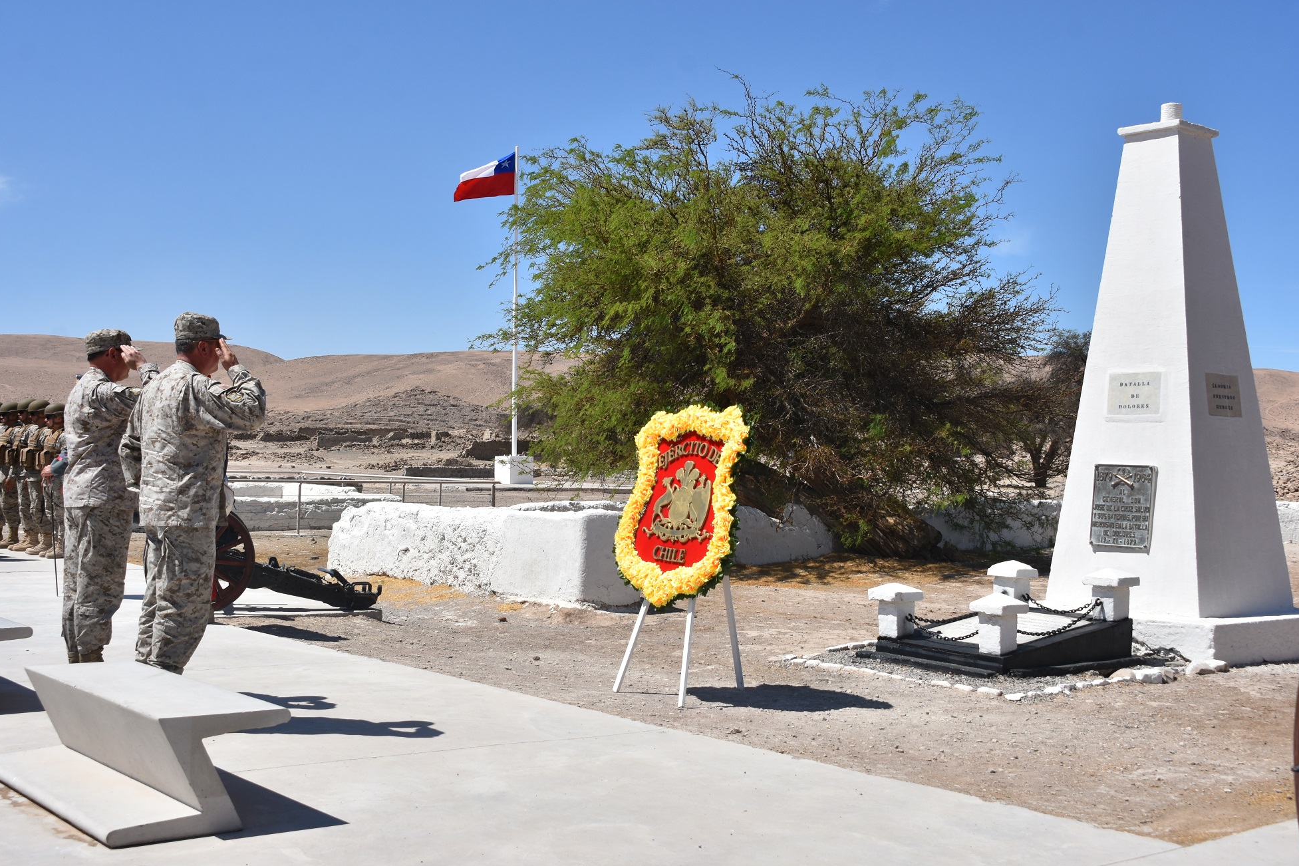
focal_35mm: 43
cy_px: 427
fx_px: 1551
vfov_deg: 31.2
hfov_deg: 45.4
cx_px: 640
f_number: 8
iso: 125
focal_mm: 28
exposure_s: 1/500
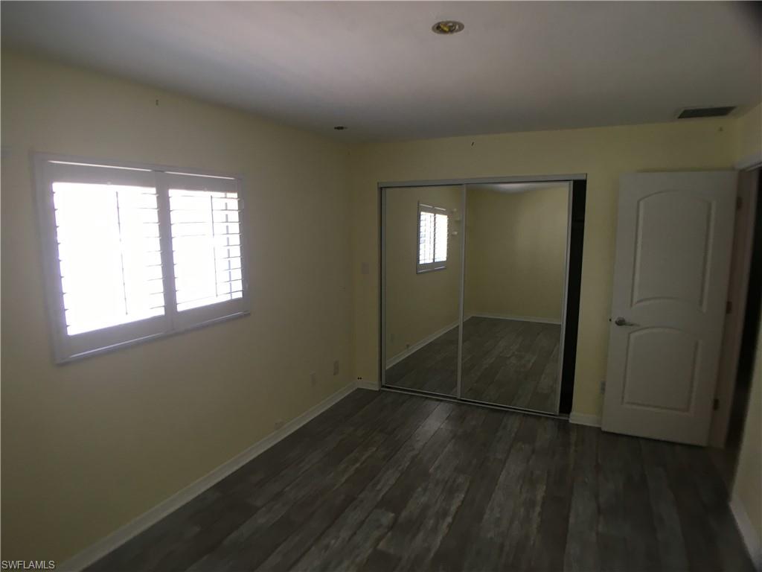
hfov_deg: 61.7
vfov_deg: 48.2
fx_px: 638
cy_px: 286
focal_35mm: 29
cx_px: 381
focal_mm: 4.15
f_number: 2.2
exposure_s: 1/30
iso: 50
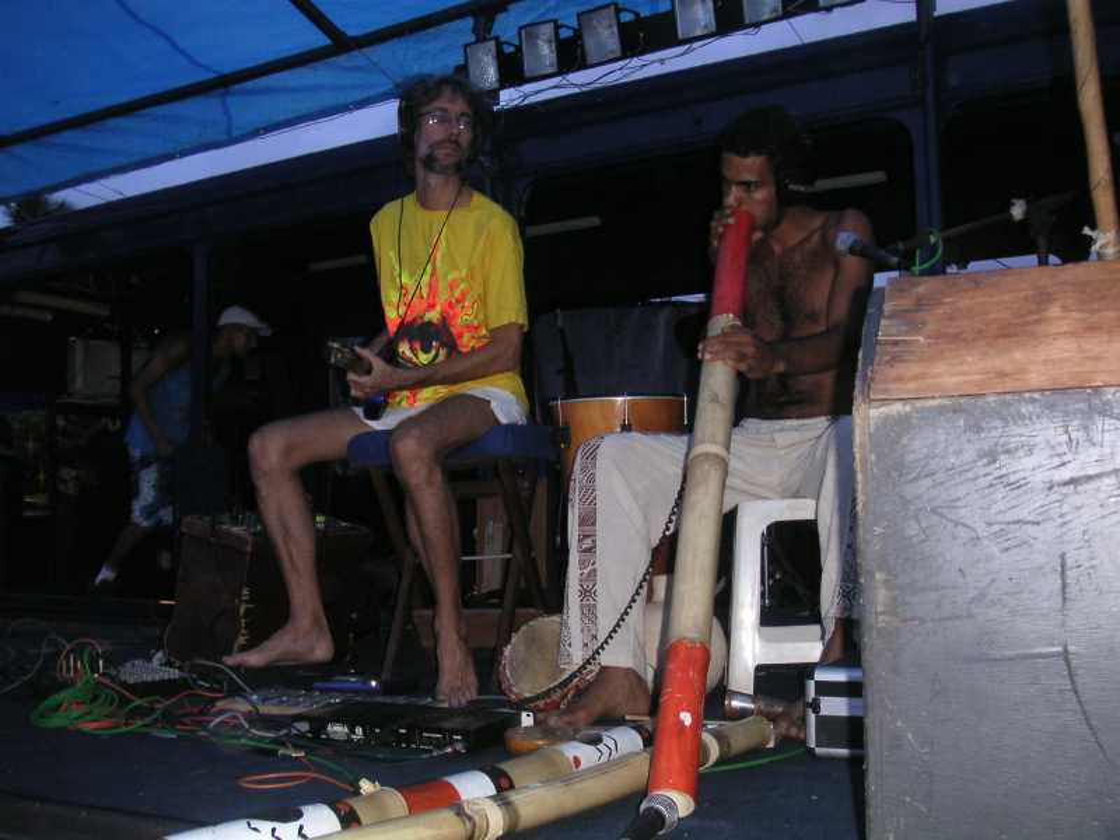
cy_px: 420
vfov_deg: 37.7
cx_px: 560
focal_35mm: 38
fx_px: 1229
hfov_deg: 49.0
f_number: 2.8
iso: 160
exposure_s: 1/45
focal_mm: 6
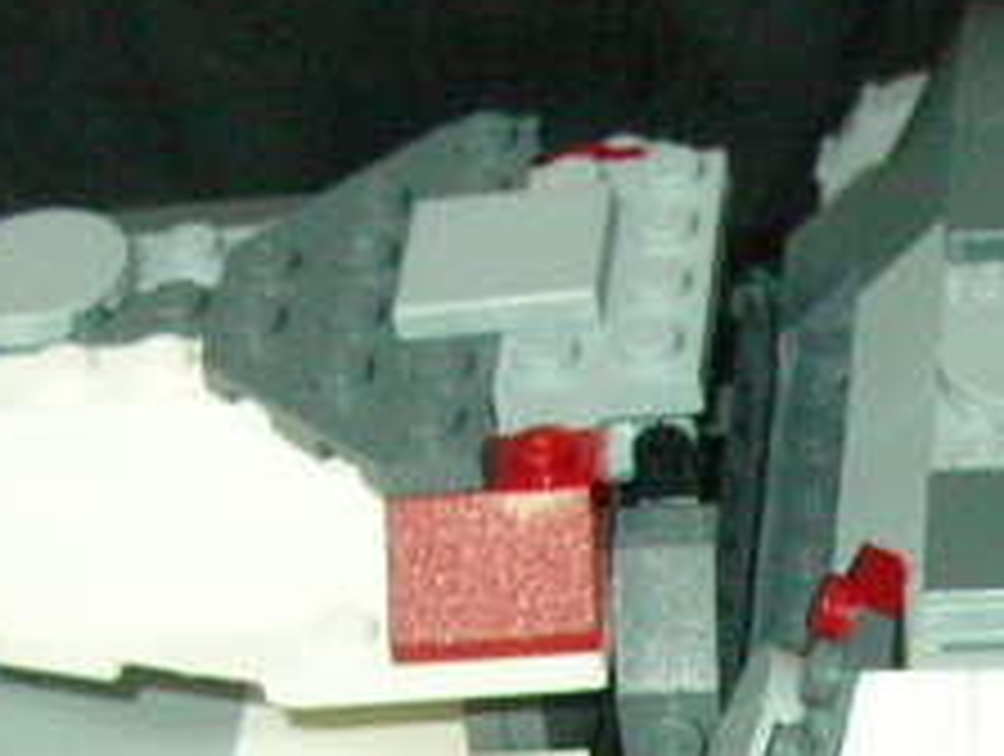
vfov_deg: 8.8
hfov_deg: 11.9
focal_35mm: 165
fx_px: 4793
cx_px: 950
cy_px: 1125
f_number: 2.7
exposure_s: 1/30
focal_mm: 6
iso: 200
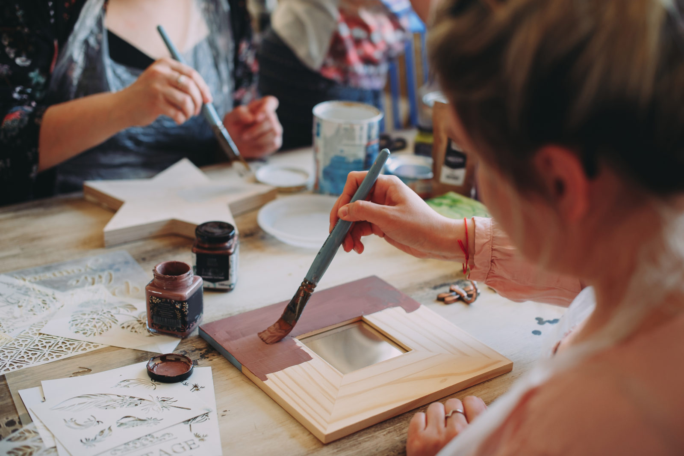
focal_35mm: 50
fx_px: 949
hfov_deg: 39.6
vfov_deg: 27.0
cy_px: 228
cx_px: 342
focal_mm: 50
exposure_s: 1/200
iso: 400
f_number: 2.8
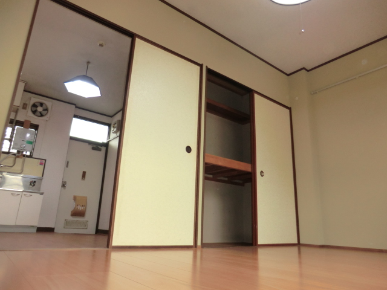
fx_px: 268
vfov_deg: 56.8
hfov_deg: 71.6
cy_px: 145
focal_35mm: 24
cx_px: 194
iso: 200
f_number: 3.2
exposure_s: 1/60
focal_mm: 4.3
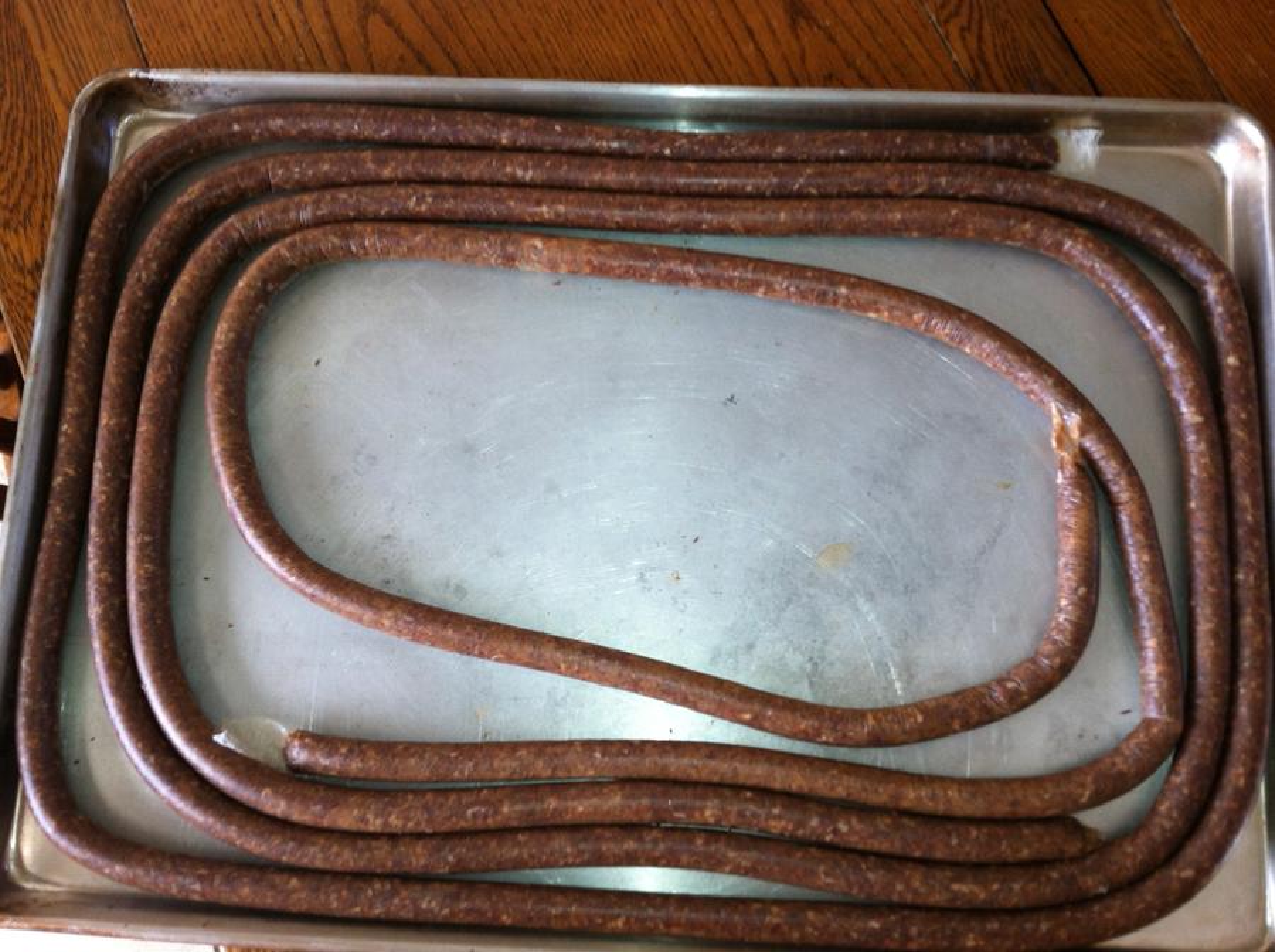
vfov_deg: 40.6
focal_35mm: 35
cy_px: 476
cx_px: 638
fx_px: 1287
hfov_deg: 52.7
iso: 80
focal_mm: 3.85
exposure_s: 1/31
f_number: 2.8
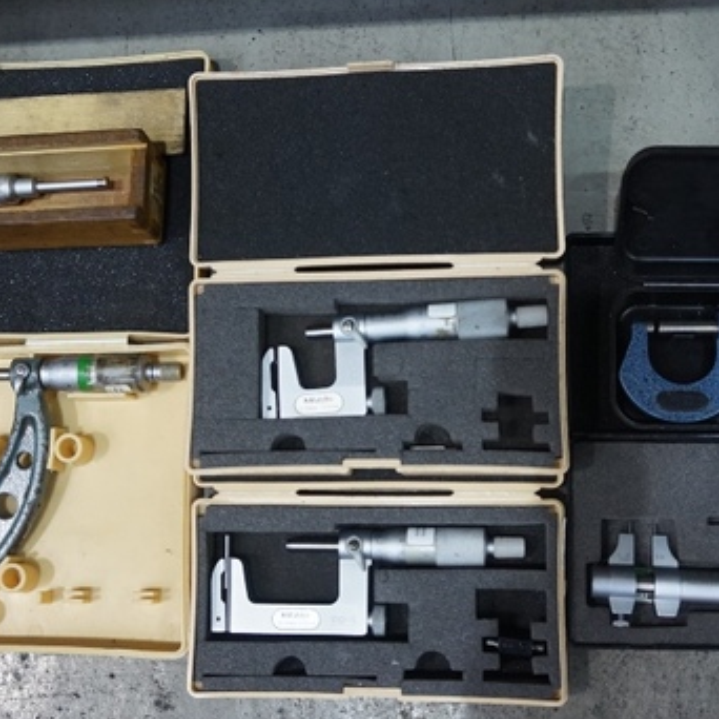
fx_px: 1010
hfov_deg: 39.2
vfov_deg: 39.1
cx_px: 366
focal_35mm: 43
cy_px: 402
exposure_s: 1/60
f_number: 4
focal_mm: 16
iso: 1000
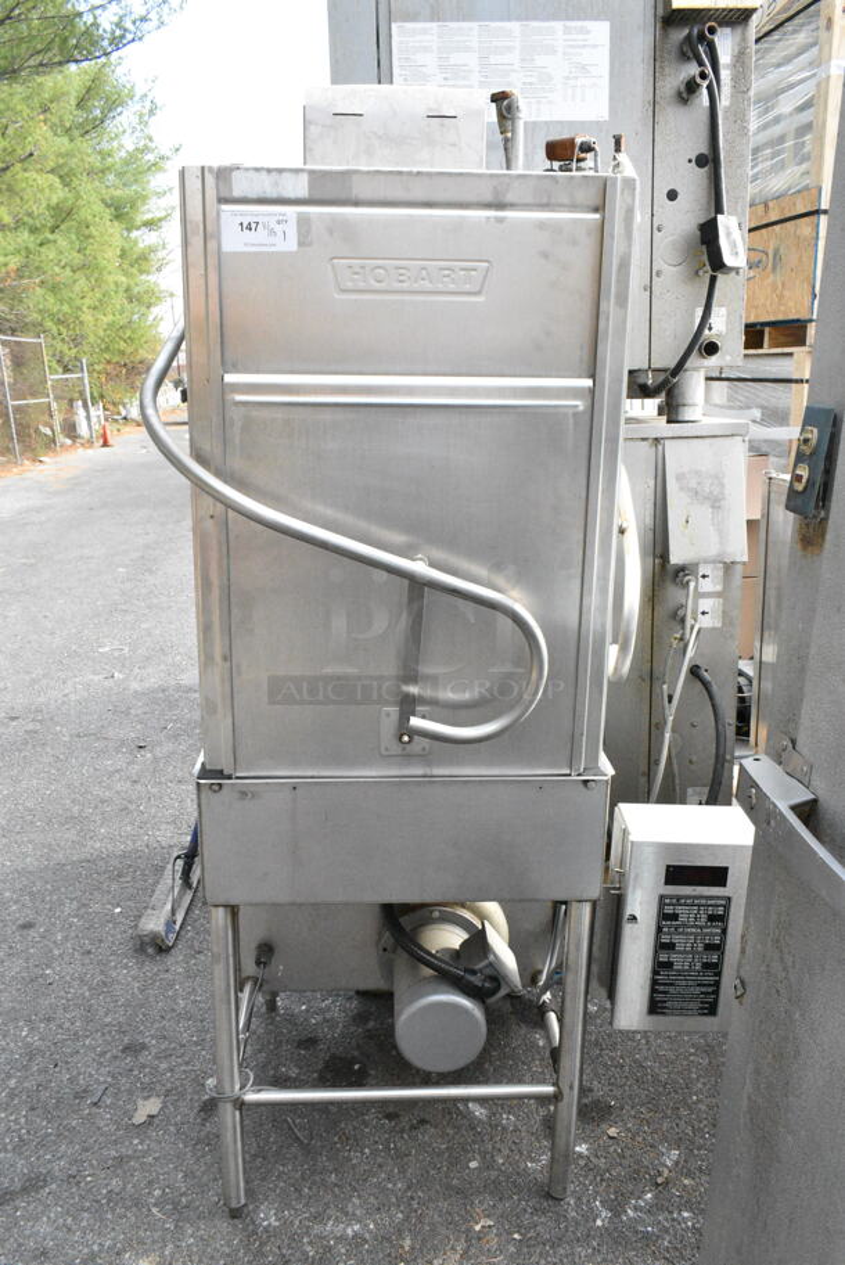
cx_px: 422
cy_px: 632
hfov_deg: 43.7
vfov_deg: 61.9
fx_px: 1055
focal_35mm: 30
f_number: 14
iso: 6400
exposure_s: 1/800
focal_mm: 20
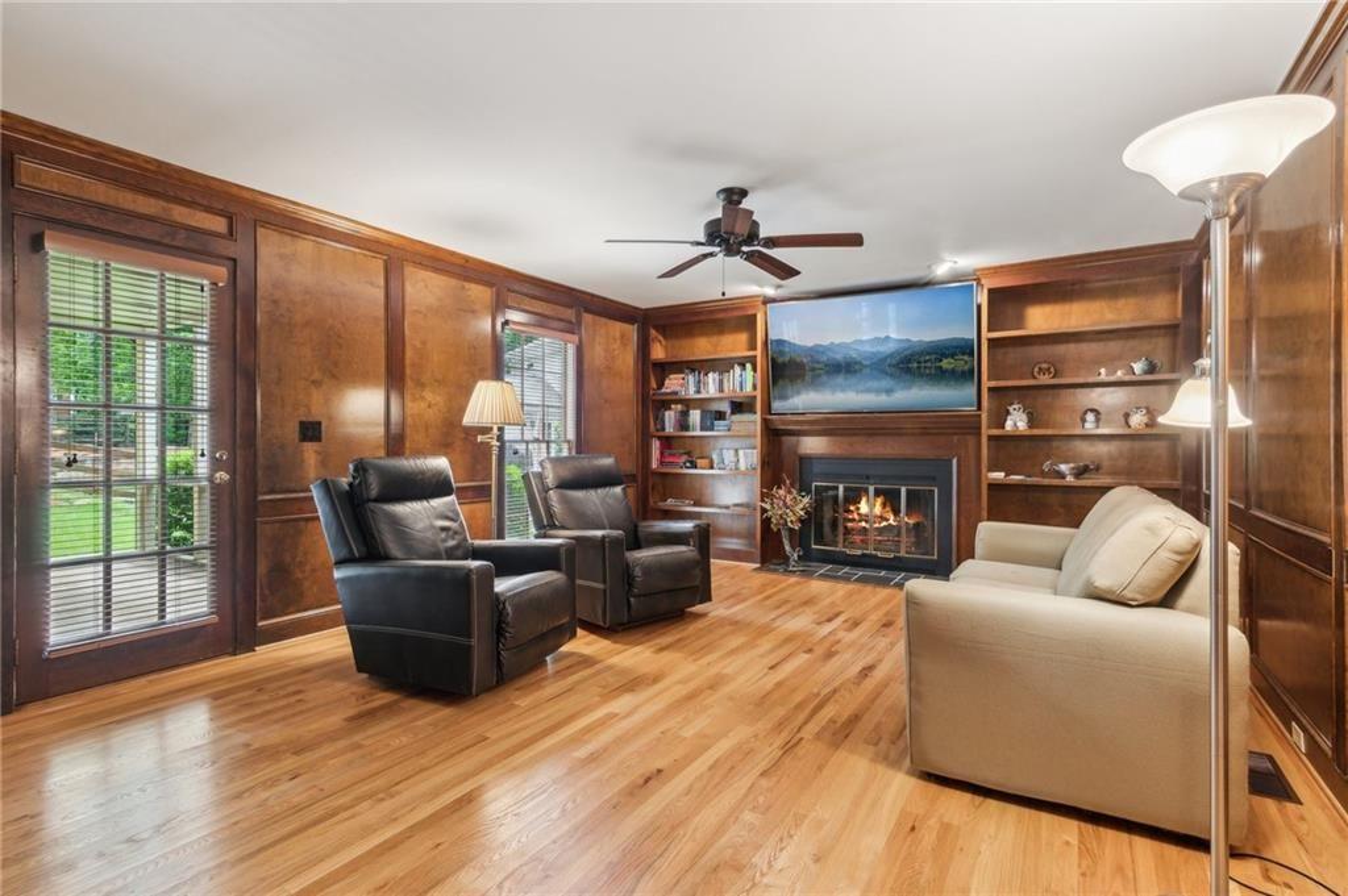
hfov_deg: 95.0
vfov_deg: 72.0
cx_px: 674
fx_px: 617
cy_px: 448
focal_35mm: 16
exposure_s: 1/10
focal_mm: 11
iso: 400
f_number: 8
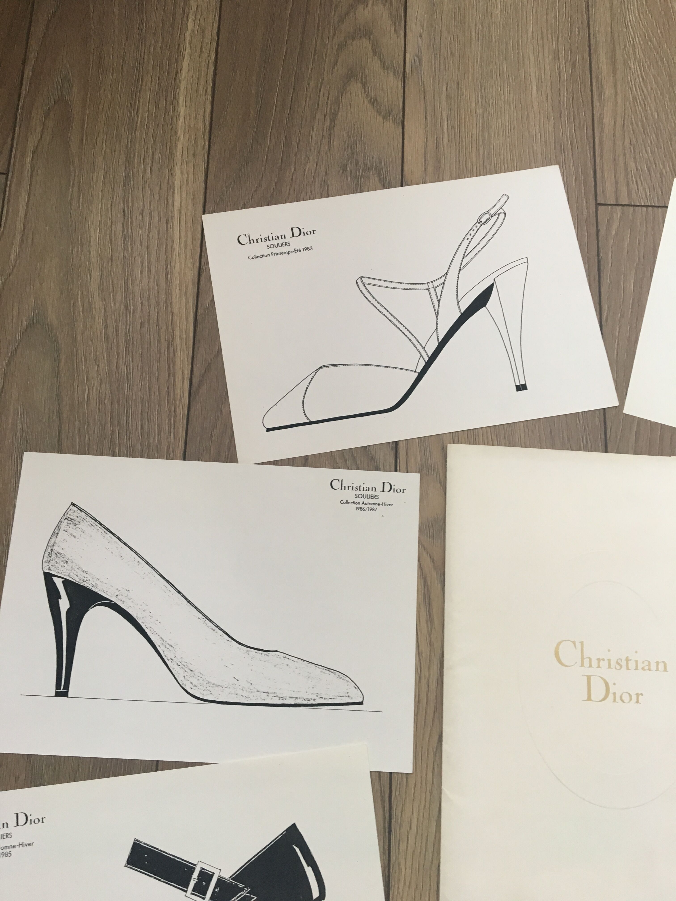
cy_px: 450
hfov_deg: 48.2
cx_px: 338
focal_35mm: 29
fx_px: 755
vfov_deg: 61.7
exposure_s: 1/33
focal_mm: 4.15
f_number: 2.2
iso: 80
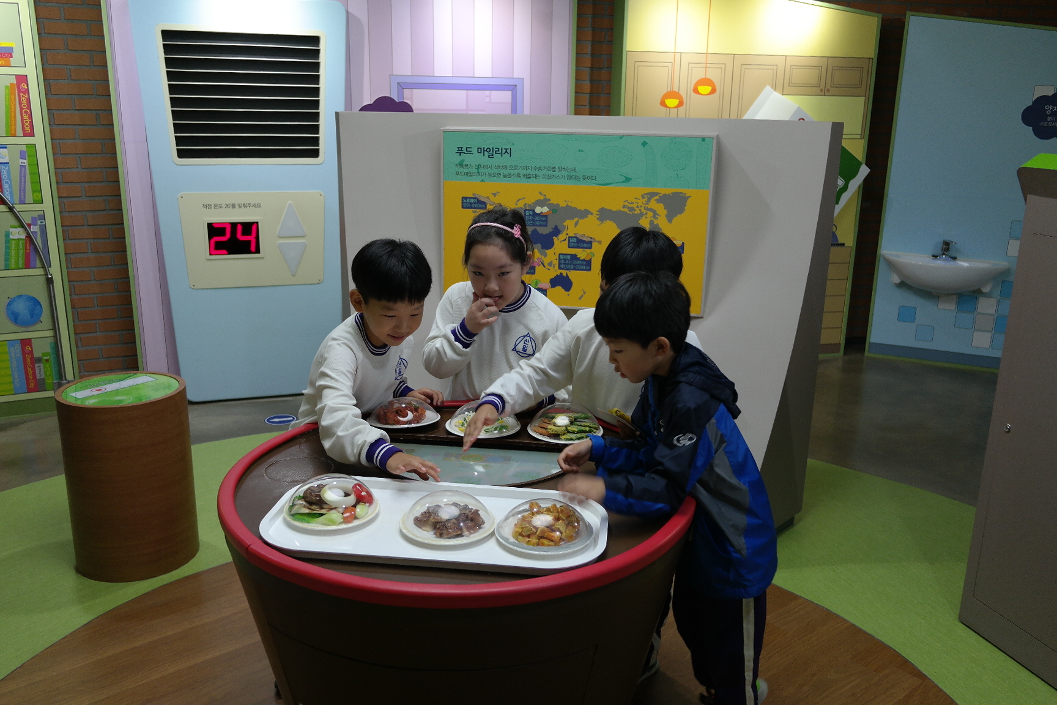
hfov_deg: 61.9
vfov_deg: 43.6
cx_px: 528
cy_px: 352
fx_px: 881
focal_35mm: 30
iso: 400
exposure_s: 1/40
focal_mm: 20
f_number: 3.5
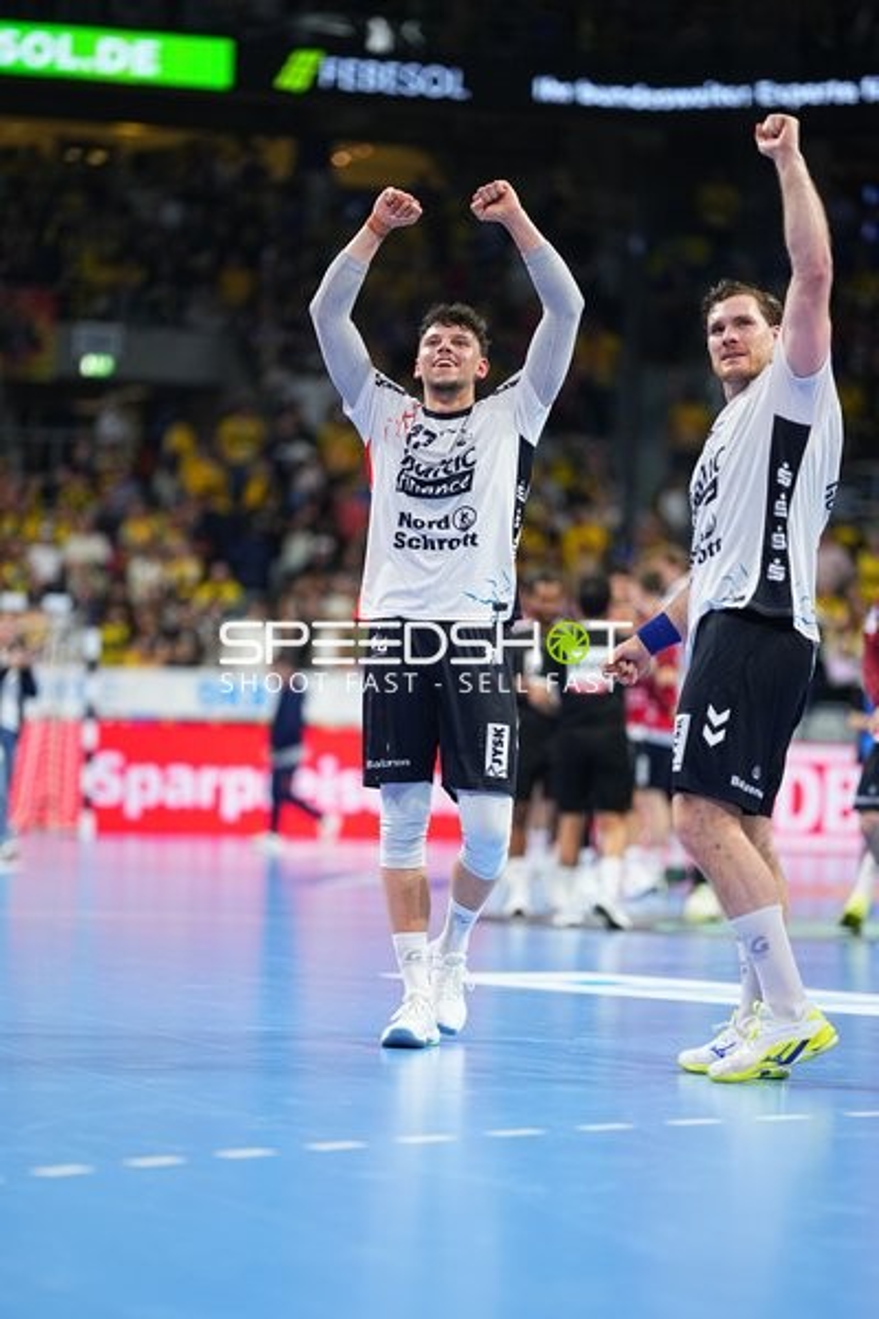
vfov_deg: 15.2
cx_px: 440
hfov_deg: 10.2
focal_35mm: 135
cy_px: 660
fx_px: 4944
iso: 1000
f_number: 1.8
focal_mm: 135
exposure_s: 1/1600
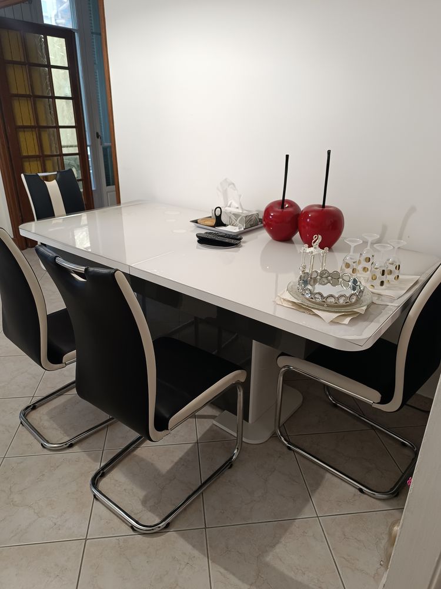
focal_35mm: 24
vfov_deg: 71.6
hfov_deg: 56.8
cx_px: 220
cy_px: 294
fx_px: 408
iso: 1346
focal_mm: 6.14
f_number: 1.65
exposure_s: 1/50
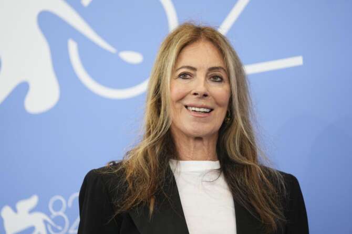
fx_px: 1955
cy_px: 117
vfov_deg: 6.9
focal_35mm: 200
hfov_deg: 10.3
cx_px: 176
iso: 800
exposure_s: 1/640
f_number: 2.8
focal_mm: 200
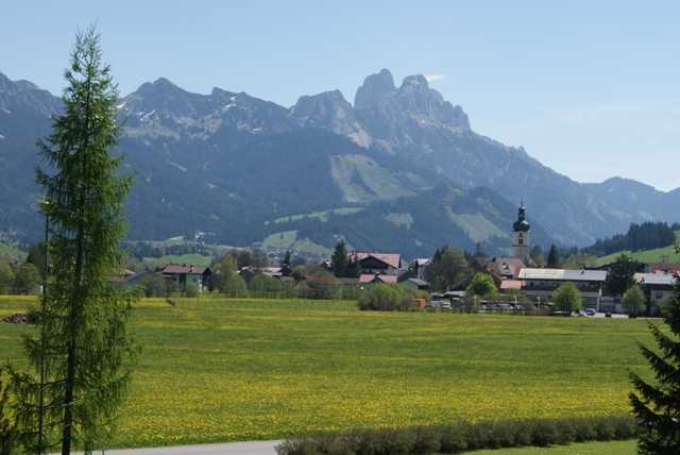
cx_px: 340
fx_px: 1560
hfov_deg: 24.6
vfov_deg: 16.6
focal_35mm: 82
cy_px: 228
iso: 100
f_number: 11
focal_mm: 55
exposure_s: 1/125
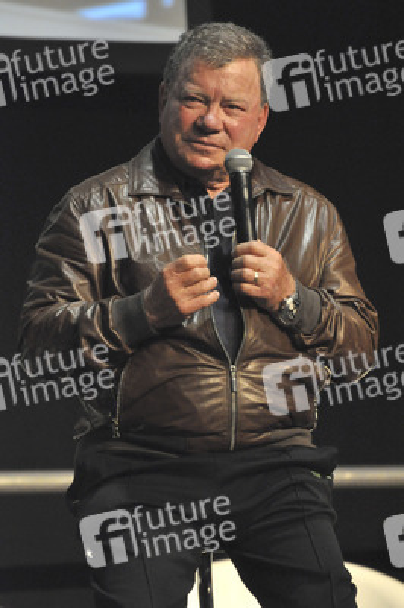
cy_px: 304
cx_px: 202
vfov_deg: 4.6
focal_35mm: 450
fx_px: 7588
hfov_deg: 3.0
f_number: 5.6
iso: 3200
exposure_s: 1/80
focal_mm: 300
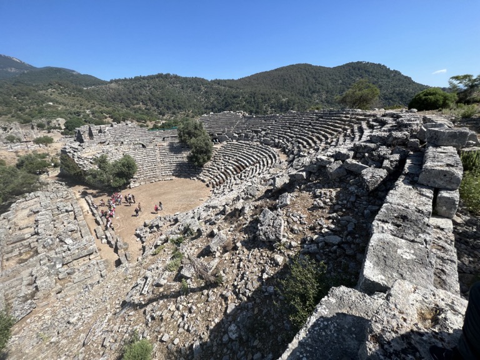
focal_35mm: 13
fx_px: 180
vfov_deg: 89.9
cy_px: 180
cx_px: 240
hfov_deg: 106.2
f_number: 1.8
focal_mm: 1.6
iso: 32
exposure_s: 1/1488
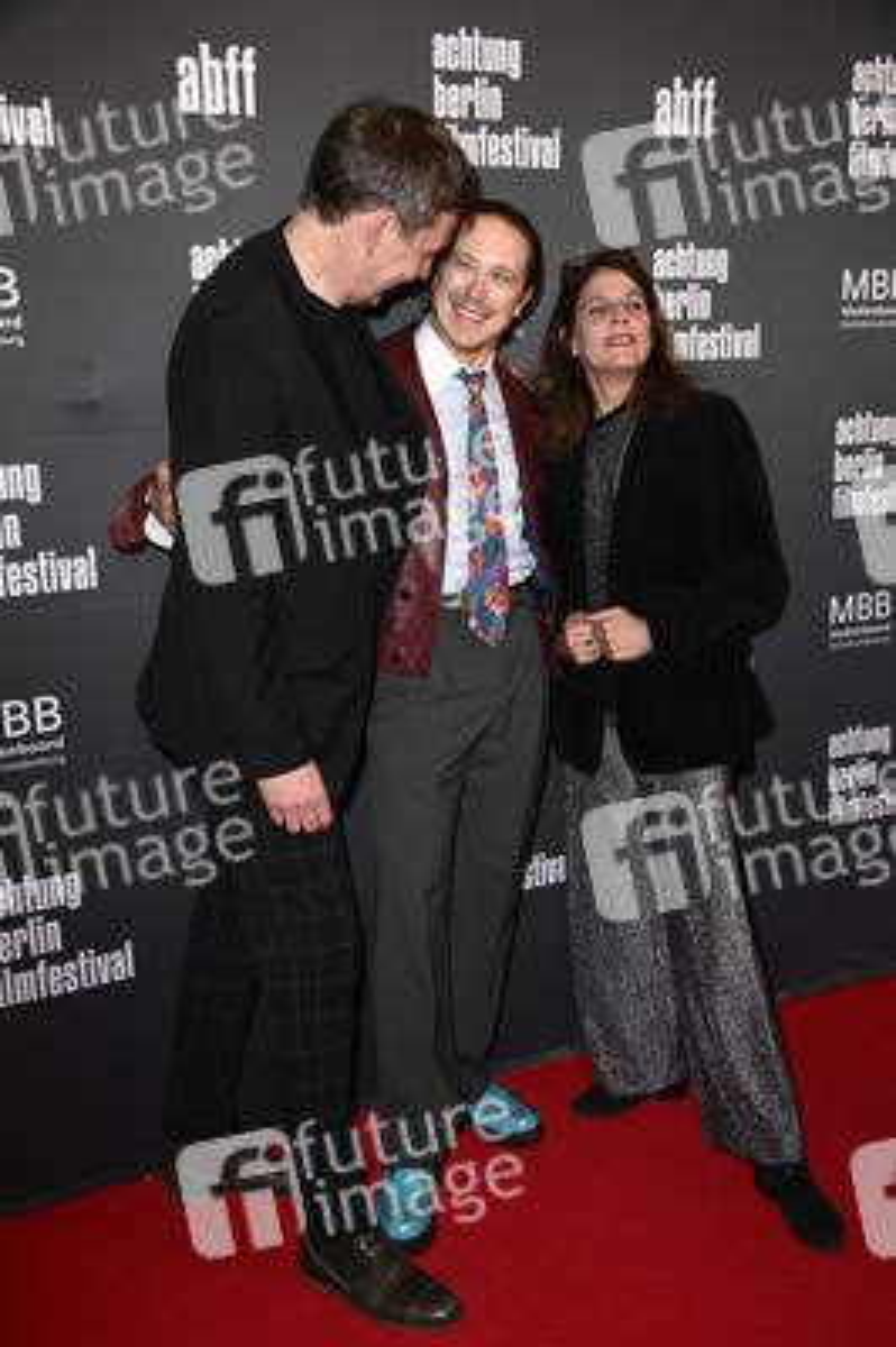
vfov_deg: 53.2
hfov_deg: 36.8
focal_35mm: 36
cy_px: 674
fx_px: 1346
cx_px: 448
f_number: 6.3
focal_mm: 36
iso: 1250
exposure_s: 1/250
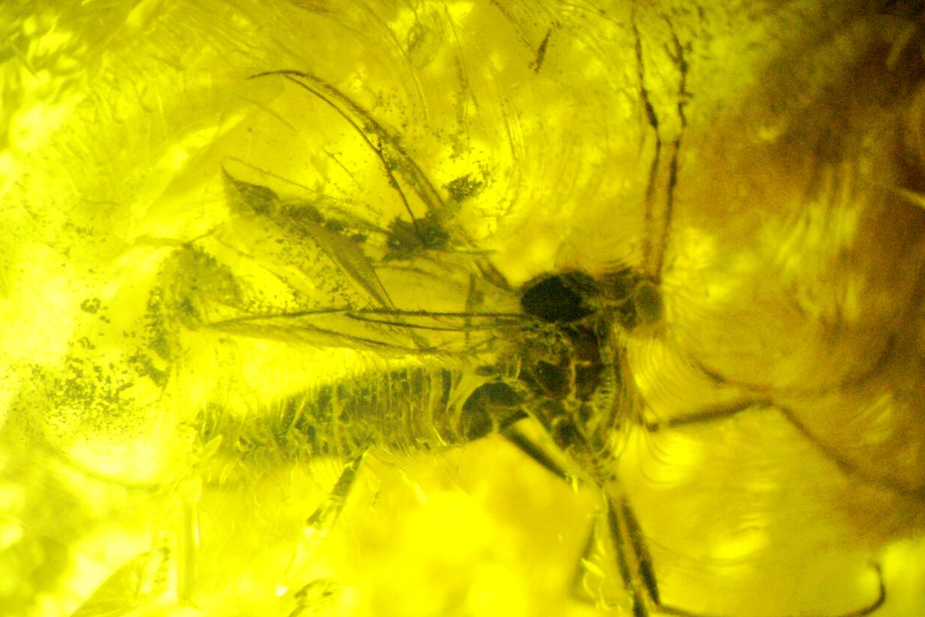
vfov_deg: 12.4
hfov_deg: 18.6
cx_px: 461
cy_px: 319
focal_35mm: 110
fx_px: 2826
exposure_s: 1/100
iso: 400
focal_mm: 17.4
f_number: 5
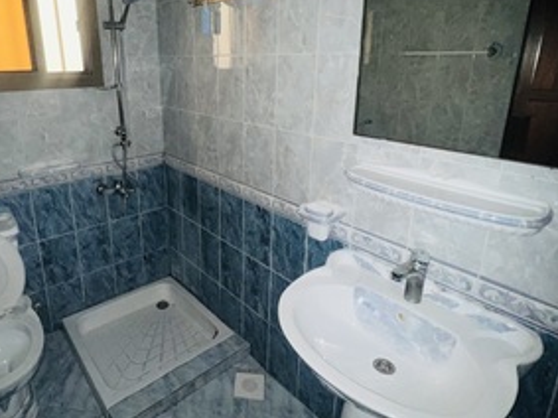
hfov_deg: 78.1
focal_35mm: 21
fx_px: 338
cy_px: 159
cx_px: 224
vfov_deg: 62.6
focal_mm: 1.57
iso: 64
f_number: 1.8
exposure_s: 1/38
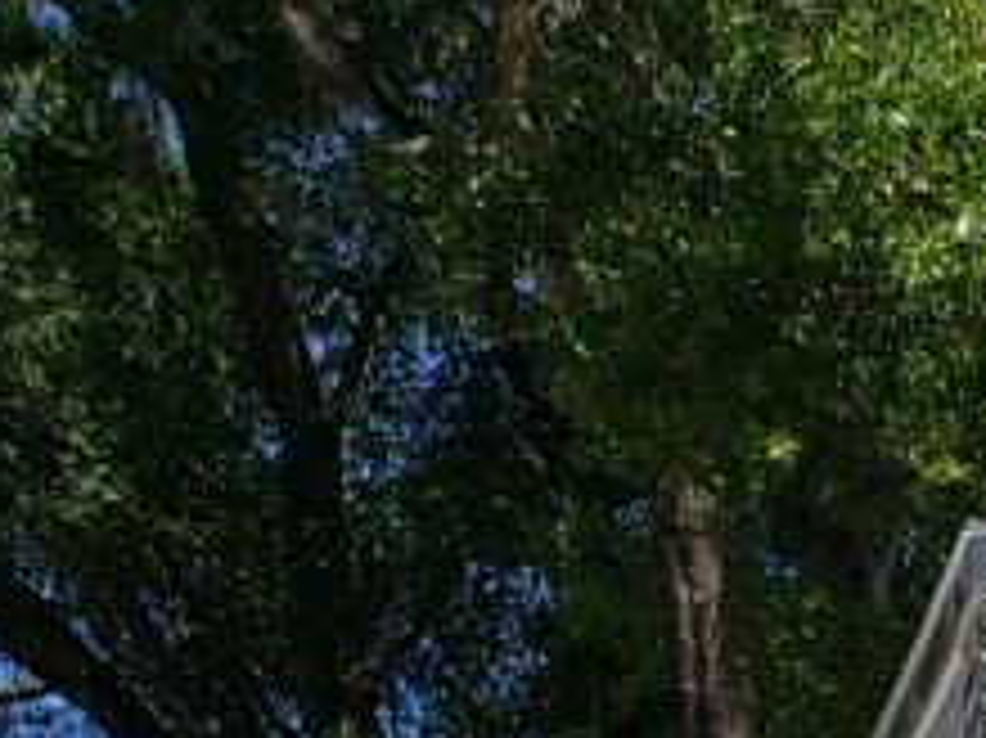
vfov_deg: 8.0
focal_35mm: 166
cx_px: 2260
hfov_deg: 10.5
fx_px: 4726
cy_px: 1994
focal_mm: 4.3
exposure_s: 1/2510
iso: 50
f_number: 2.4
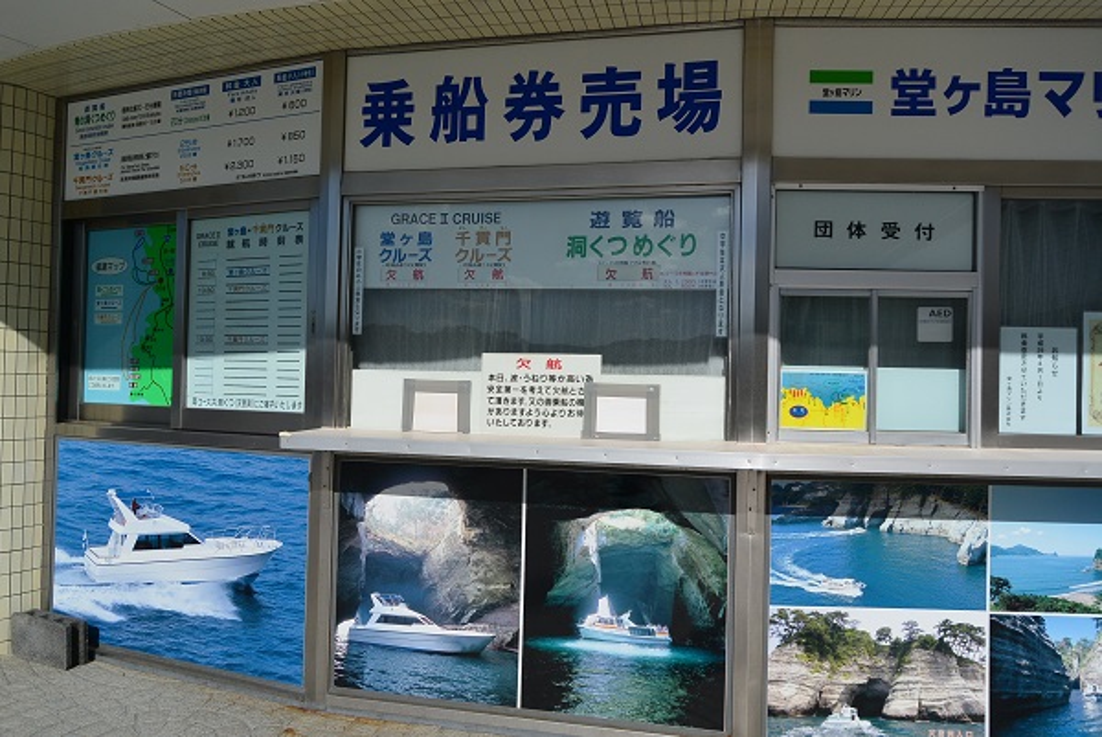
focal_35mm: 29
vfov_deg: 45.0
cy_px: 368
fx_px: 888
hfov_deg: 63.6
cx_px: 551
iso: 100
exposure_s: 1/640
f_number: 4.5
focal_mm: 11
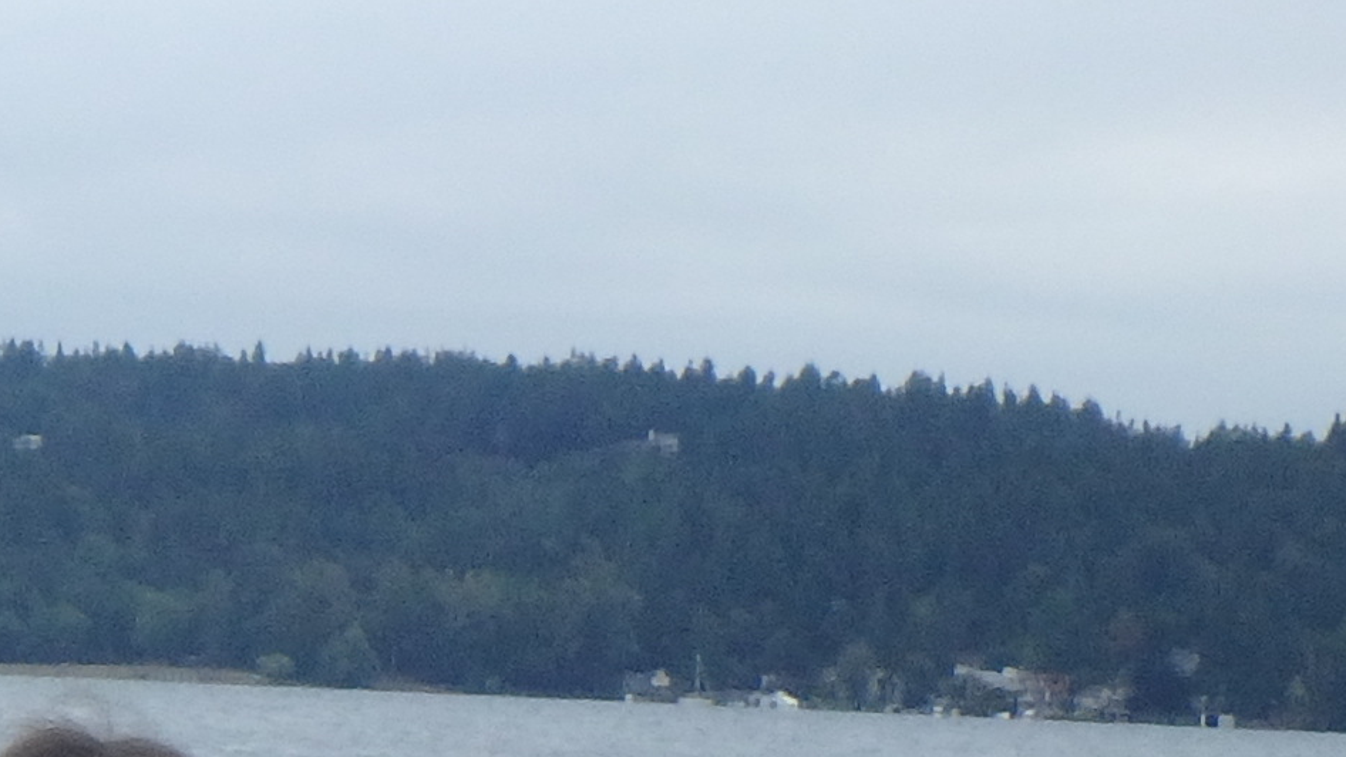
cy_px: 1363
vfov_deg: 6.2
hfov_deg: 10.7
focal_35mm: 191
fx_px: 6817
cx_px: -918
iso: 125
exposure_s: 1/250
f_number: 5
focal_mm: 6.4
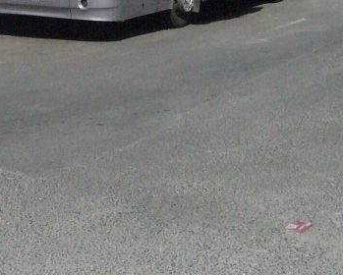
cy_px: -47
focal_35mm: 88
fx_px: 894
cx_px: 86
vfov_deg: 16.8
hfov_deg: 21.5
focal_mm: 5.8
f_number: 5.6
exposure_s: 1/2000
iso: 400
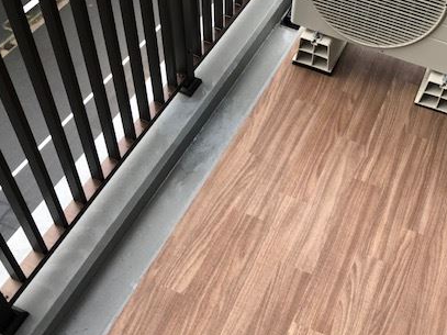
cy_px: 118
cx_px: 299
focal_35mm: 44
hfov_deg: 42.4
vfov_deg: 32.6
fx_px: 568
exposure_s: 1/17
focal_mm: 3.99
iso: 40
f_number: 1.8
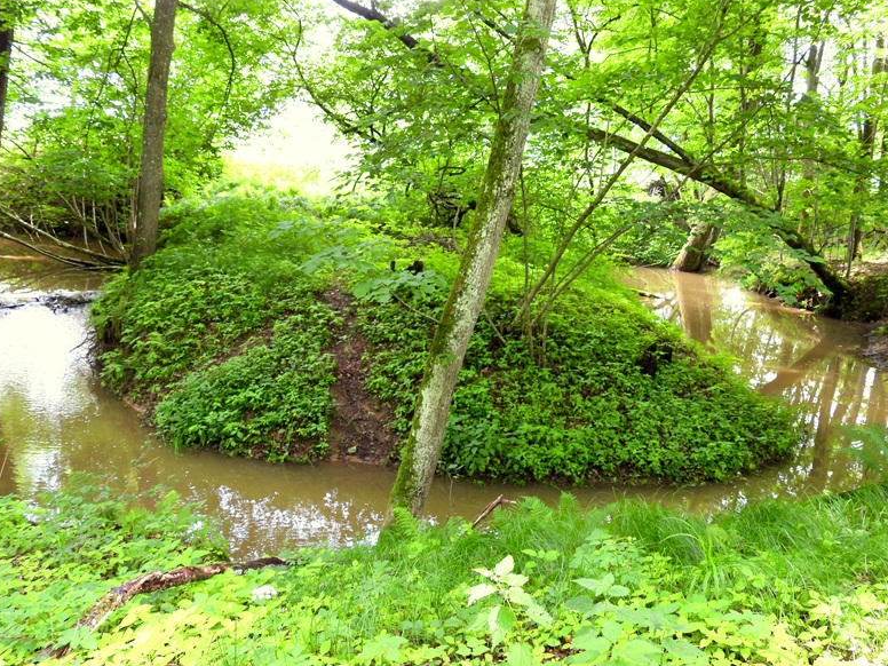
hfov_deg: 54.0
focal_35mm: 34
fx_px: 872
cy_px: 333
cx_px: 449
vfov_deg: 41.8
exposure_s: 1/30
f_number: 3.2
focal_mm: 5.9
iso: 110
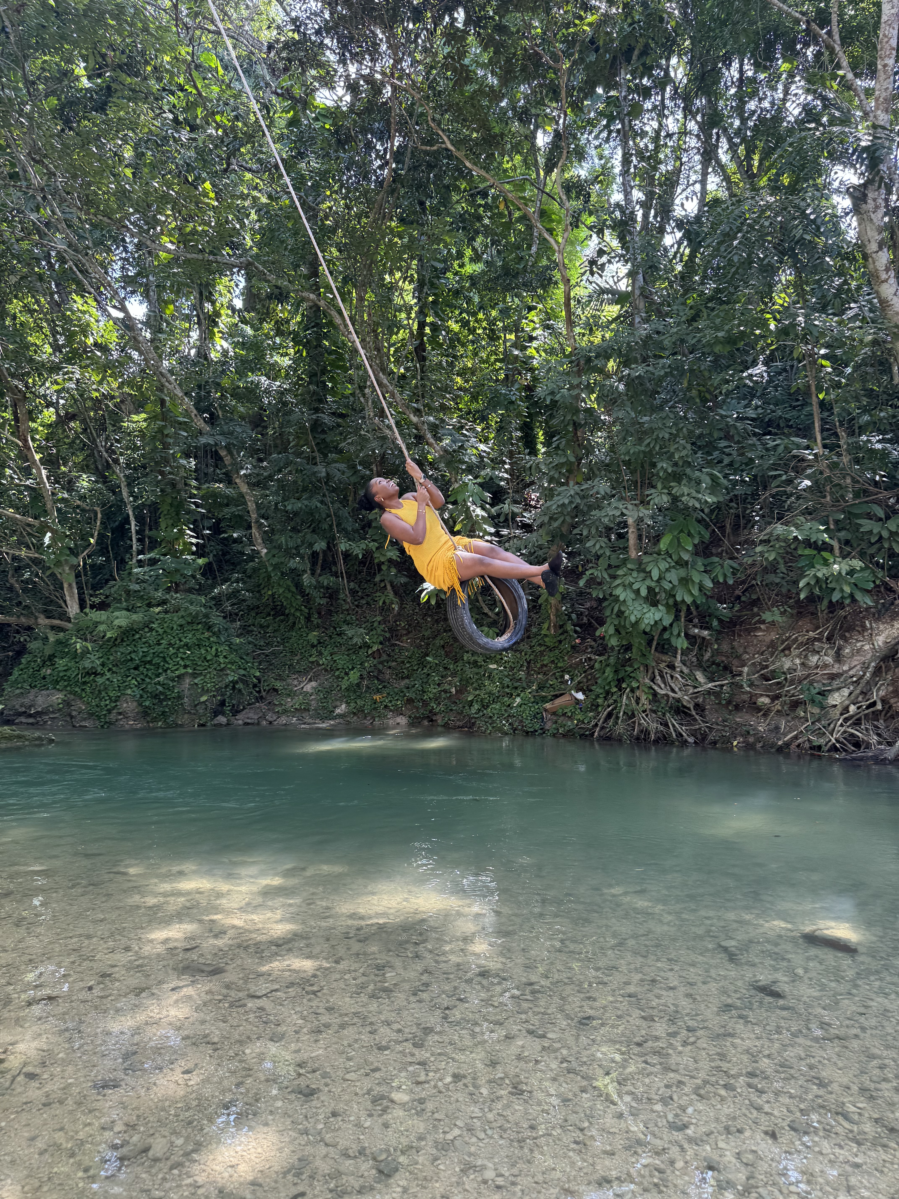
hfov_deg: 56.8
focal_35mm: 24
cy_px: 600
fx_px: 831
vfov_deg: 71.6
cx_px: 450
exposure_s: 1/134
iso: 64
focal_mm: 6.76
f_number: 1.78
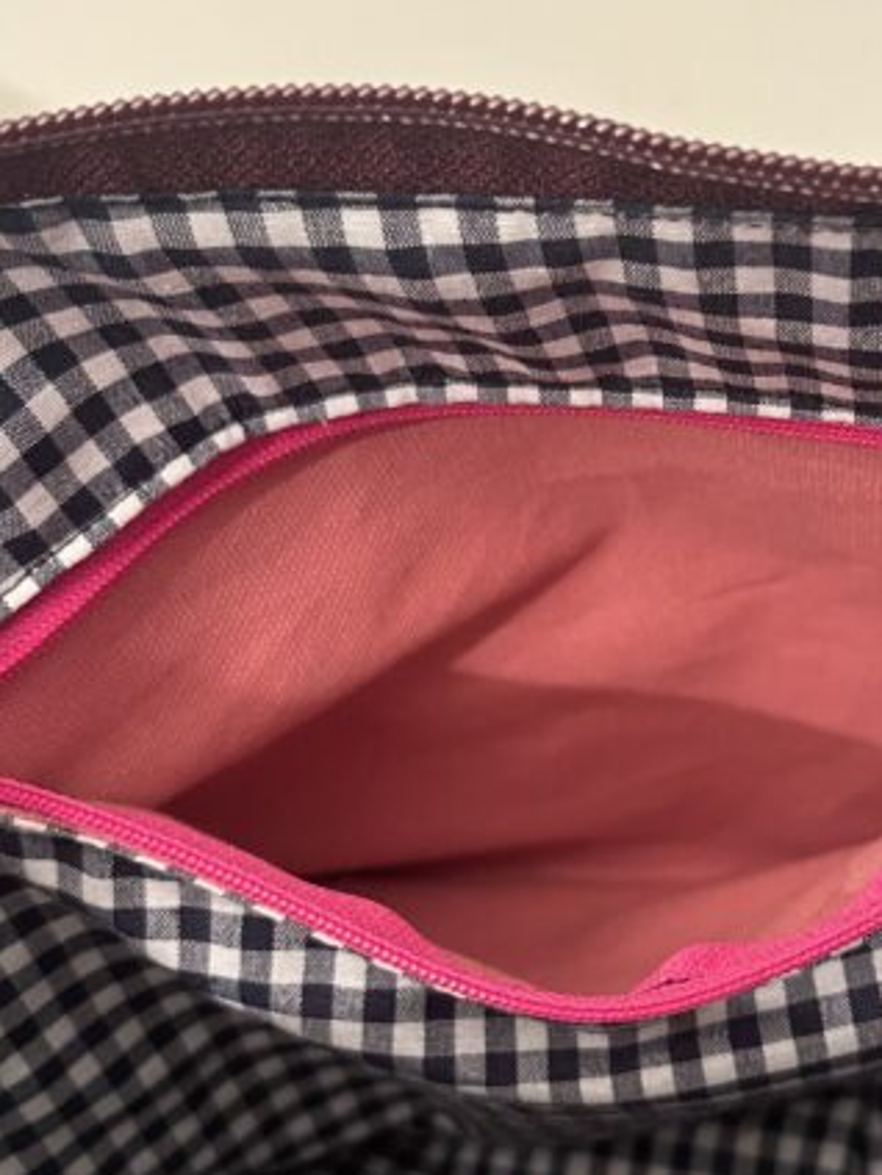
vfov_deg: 38.9
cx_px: 652
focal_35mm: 49
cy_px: 593
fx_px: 1665
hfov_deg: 29.3
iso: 400
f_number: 1.6
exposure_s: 1/33
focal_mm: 5.1
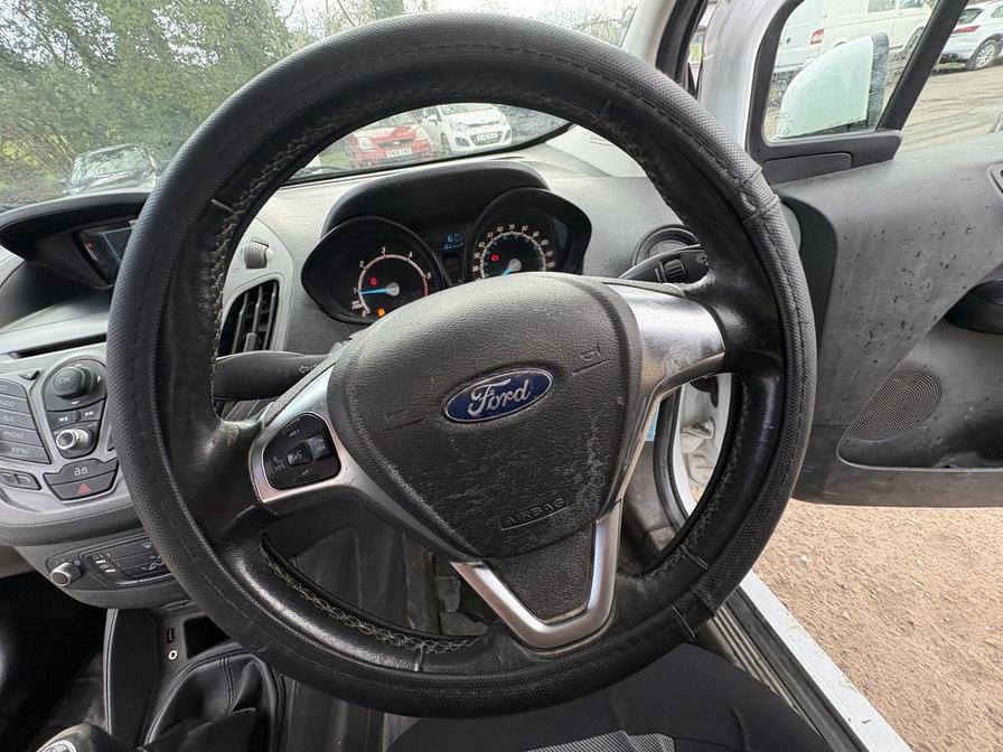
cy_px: 376
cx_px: 502
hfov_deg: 102.1
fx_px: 406
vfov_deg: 85.7
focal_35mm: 14
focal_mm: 2.22
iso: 125
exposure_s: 1/111
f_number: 2.2
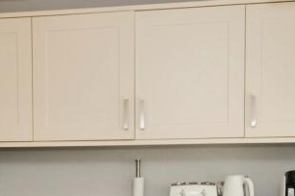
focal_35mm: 60
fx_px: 491
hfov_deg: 33.2
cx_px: 106
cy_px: 230
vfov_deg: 21.1
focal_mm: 12
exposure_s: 1/50
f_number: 7.1
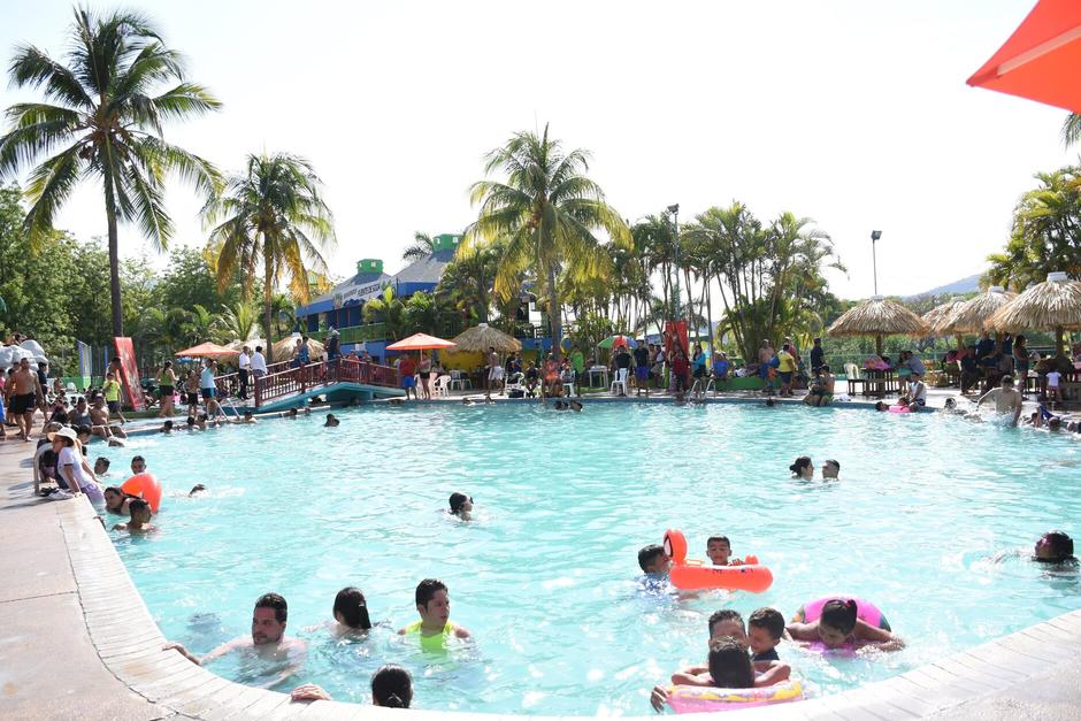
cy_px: 360
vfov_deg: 47.9
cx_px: 540
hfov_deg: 67.4
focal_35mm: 27
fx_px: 811
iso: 320
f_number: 5.6
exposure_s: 1/1000
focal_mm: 18
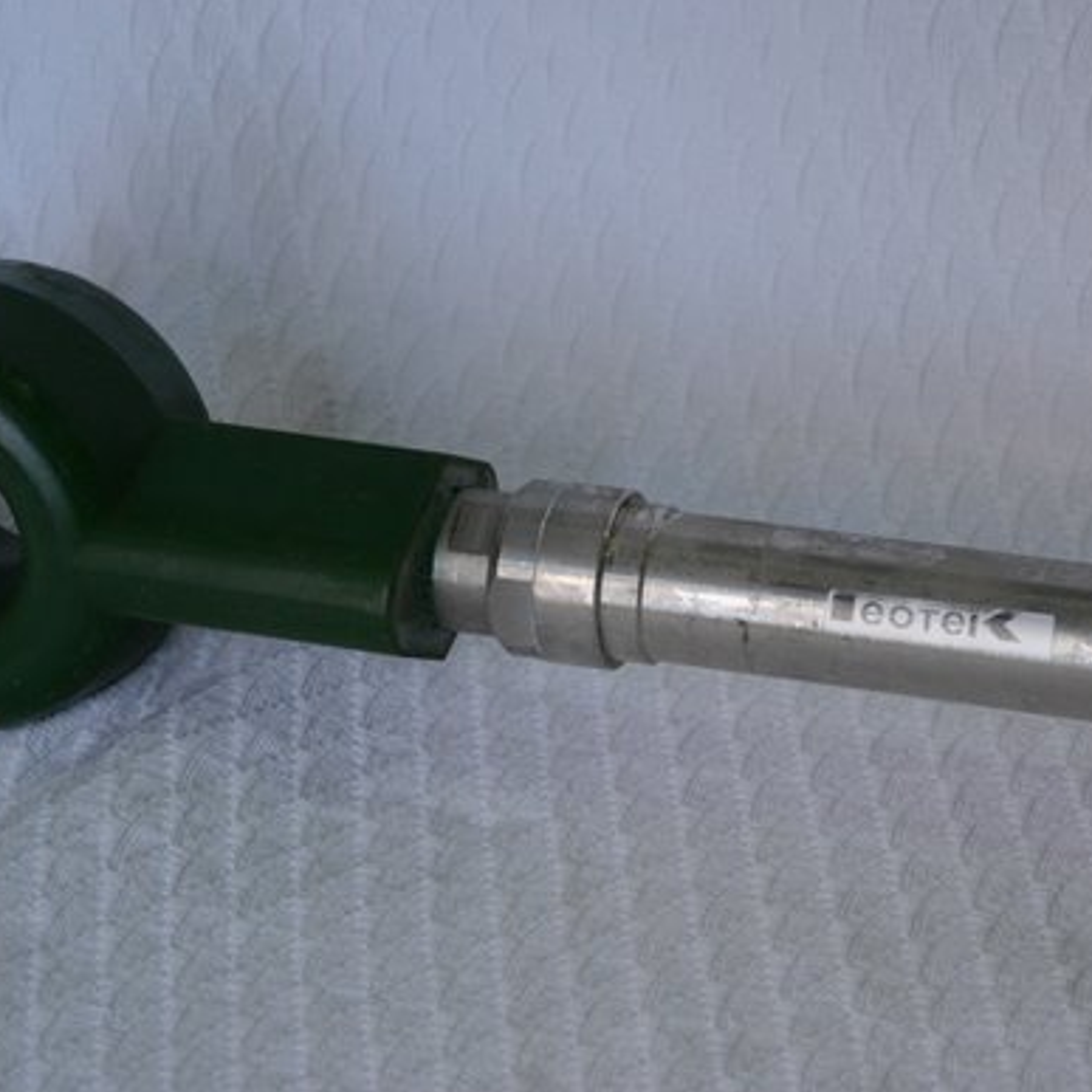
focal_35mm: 139
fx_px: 4961
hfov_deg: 12.6
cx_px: 593
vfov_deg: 12.6
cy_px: 546
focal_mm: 66
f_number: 5.3
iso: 1600
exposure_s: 1/400
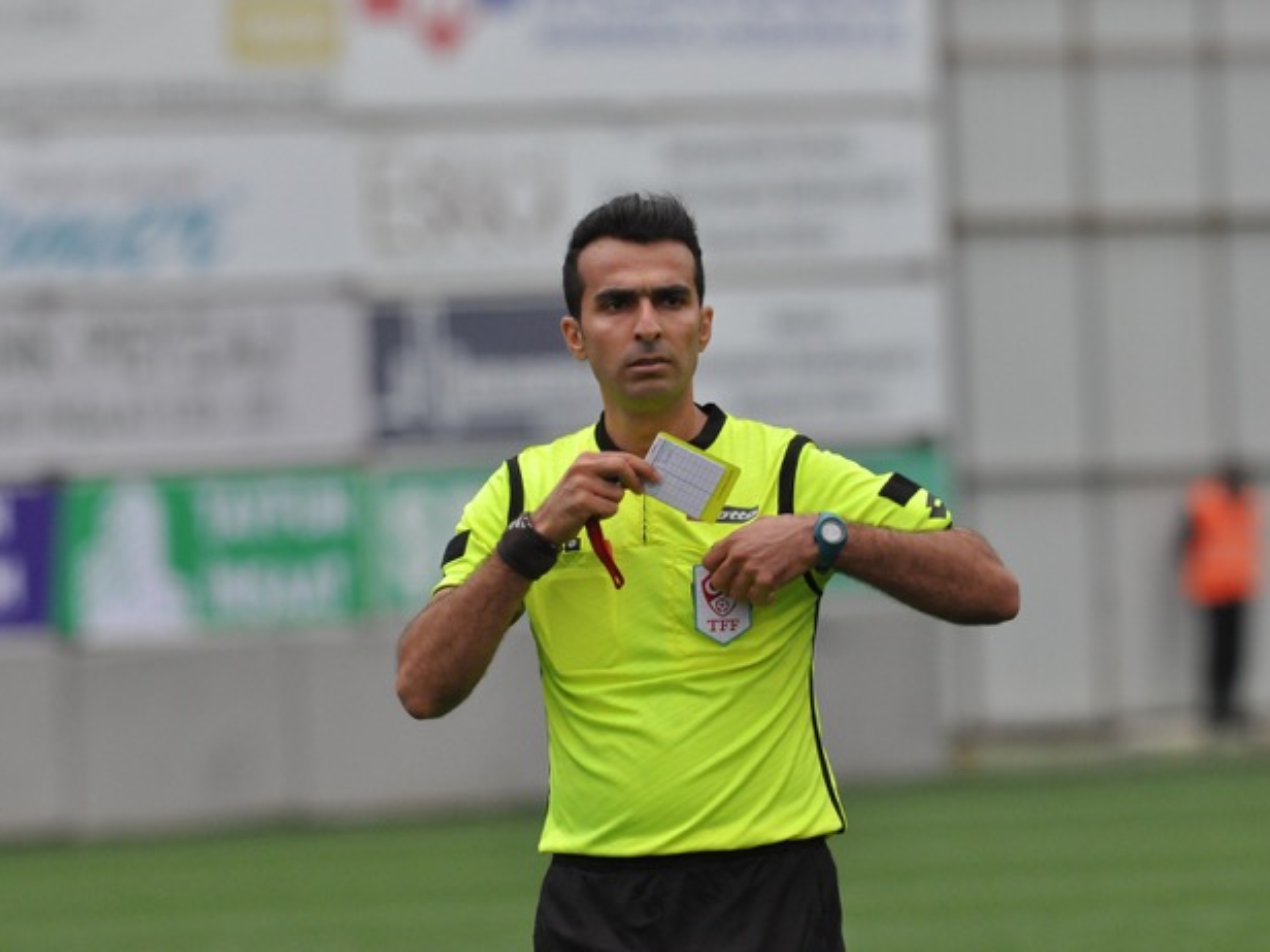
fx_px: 18014
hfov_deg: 4.0
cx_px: 579
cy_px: 475
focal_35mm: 491
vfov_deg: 3.0
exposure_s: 1/2500
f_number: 6.3
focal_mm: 300
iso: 1250
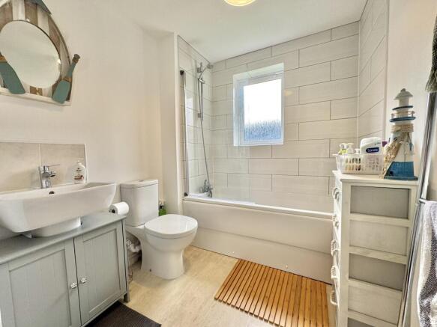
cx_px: 218
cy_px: 164
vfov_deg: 85.7
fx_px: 177
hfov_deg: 102.1
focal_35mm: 14
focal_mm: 2.22
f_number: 2.2
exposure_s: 1/99
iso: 125
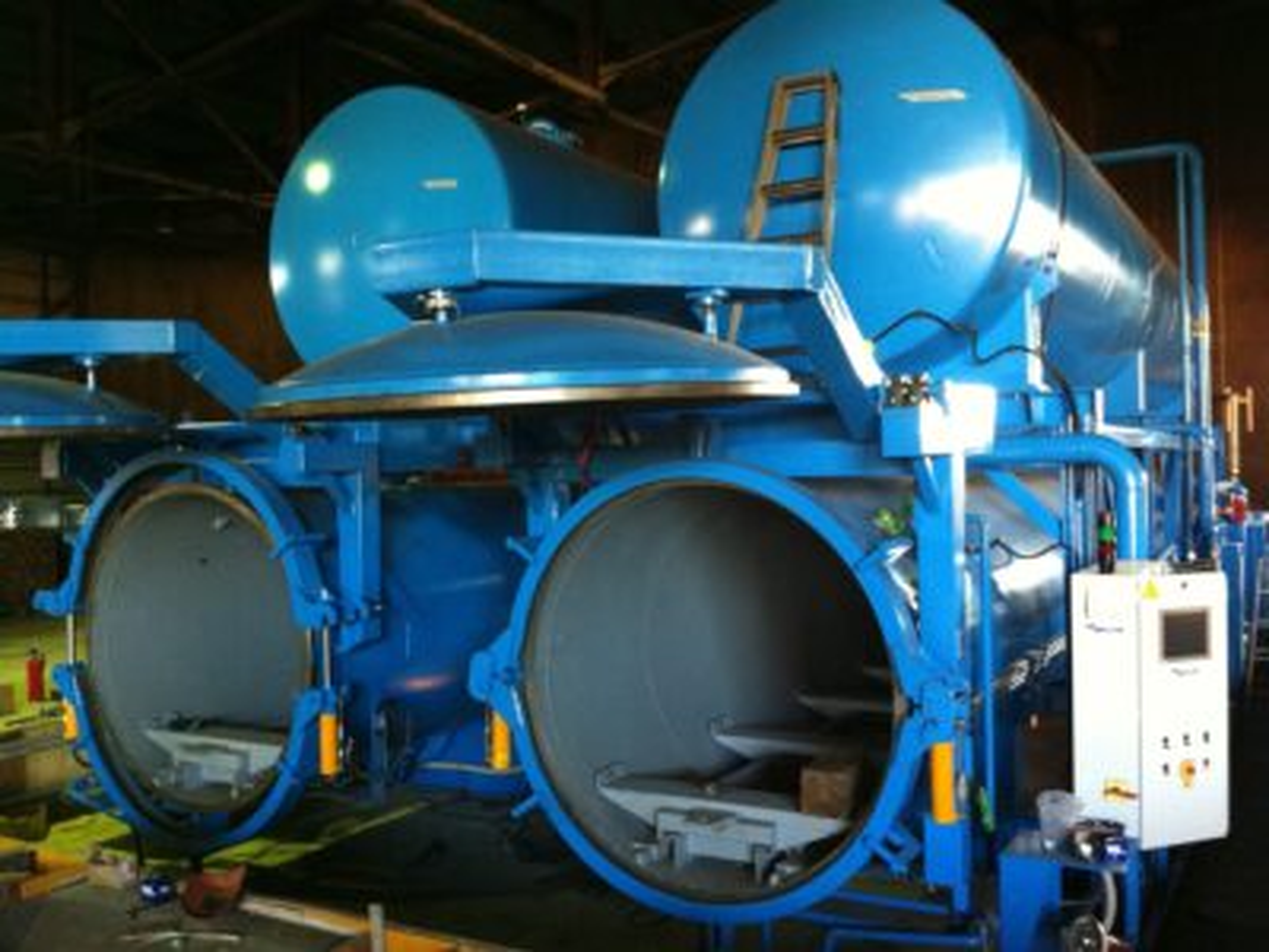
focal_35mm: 35
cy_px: 476
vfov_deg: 40.7
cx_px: 634
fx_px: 1283
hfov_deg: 52.6
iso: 250
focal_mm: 3.85
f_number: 2.8
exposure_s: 1/15
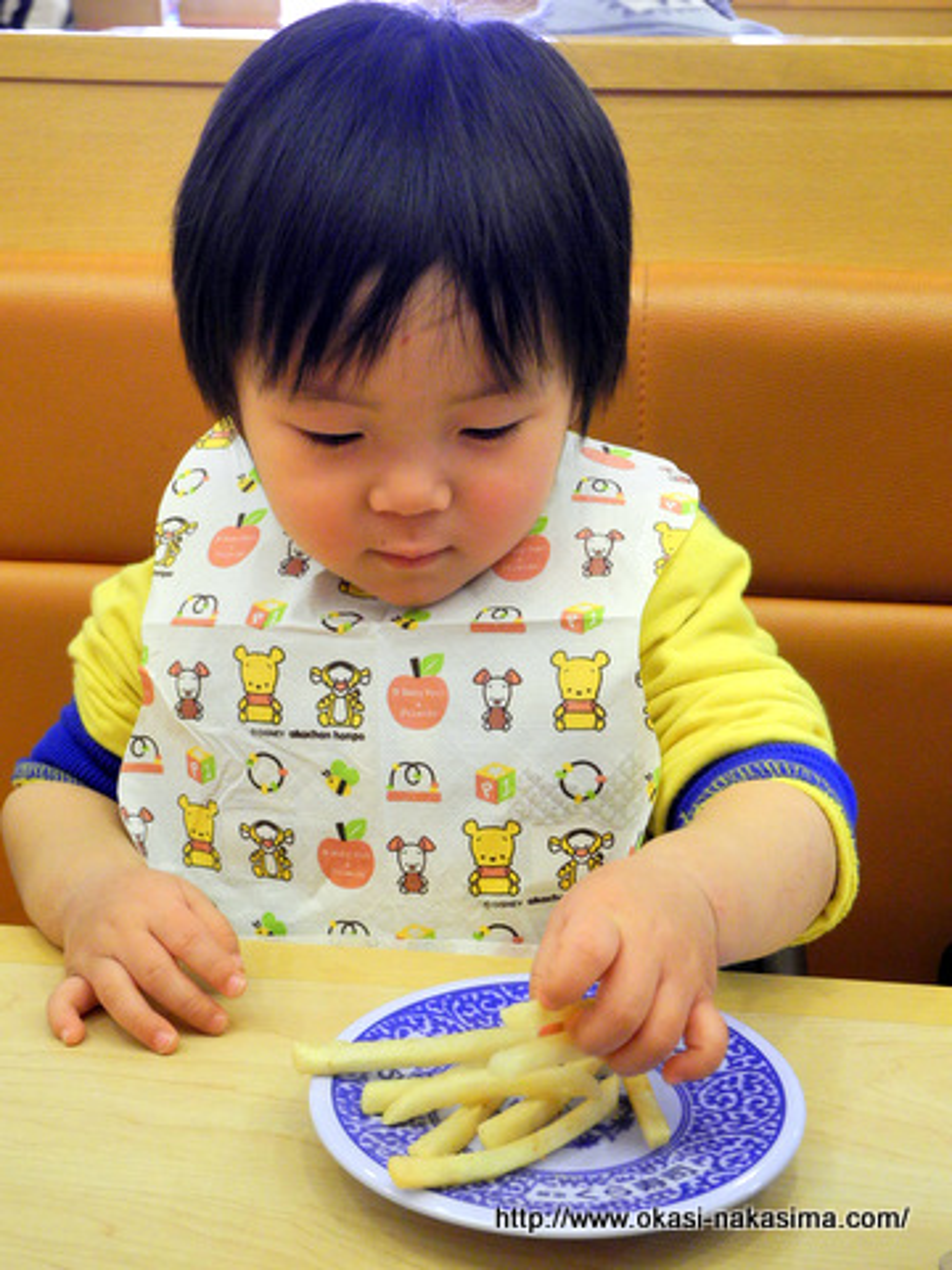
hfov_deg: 29.1
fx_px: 1833
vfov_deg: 38.2
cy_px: 635
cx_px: 476
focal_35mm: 50
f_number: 3.5
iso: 400
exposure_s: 1/58.4
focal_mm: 10.7
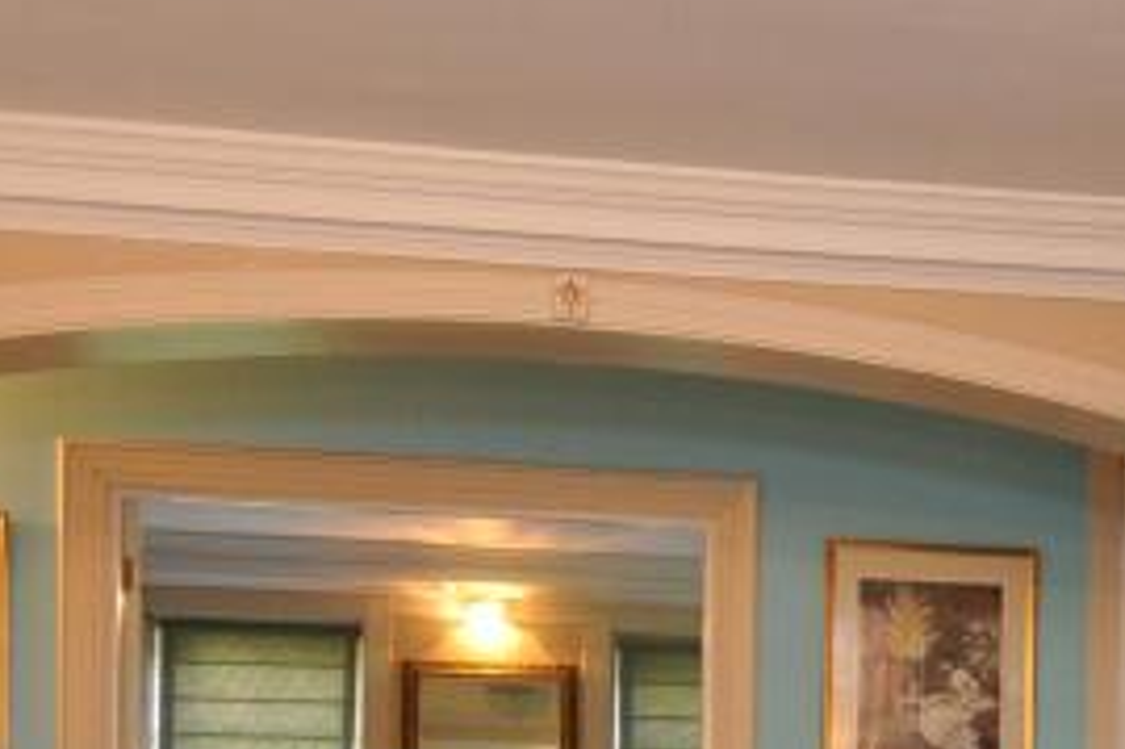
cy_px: 887
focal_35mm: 57
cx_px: 924
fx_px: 1780
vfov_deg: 22.0
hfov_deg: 33.9
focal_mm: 10
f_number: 5.6
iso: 400
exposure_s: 1/10
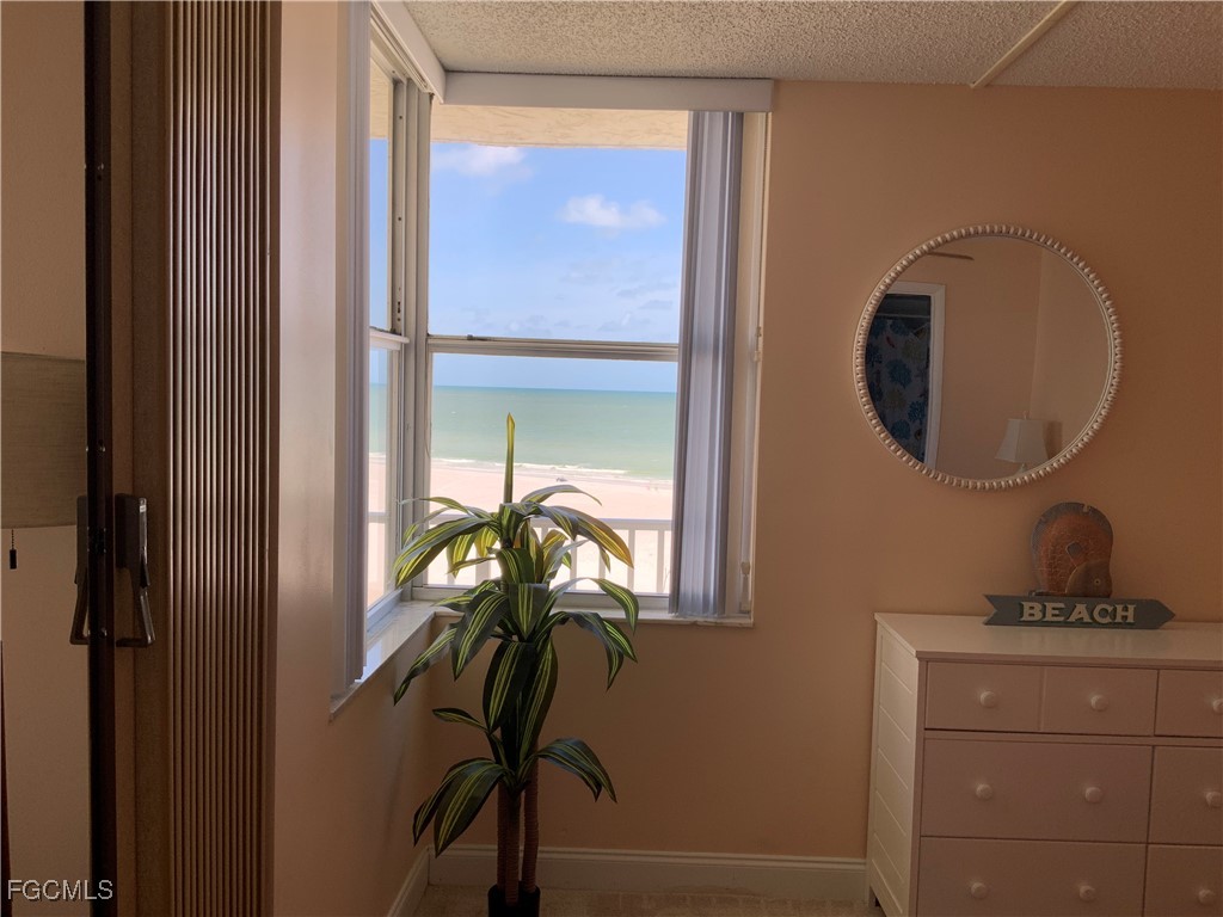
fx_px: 1025
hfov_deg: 61.7
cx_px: 612
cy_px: 458
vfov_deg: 48.2
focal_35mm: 29
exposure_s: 1/461
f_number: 1.8
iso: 16
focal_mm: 3
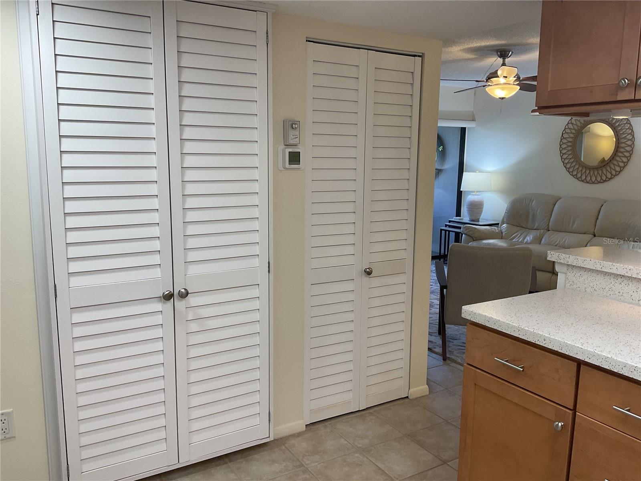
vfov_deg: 48.2
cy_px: 240
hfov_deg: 61.7
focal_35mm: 29
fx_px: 537
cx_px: 320
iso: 40
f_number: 1.8
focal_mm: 3
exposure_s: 1/60
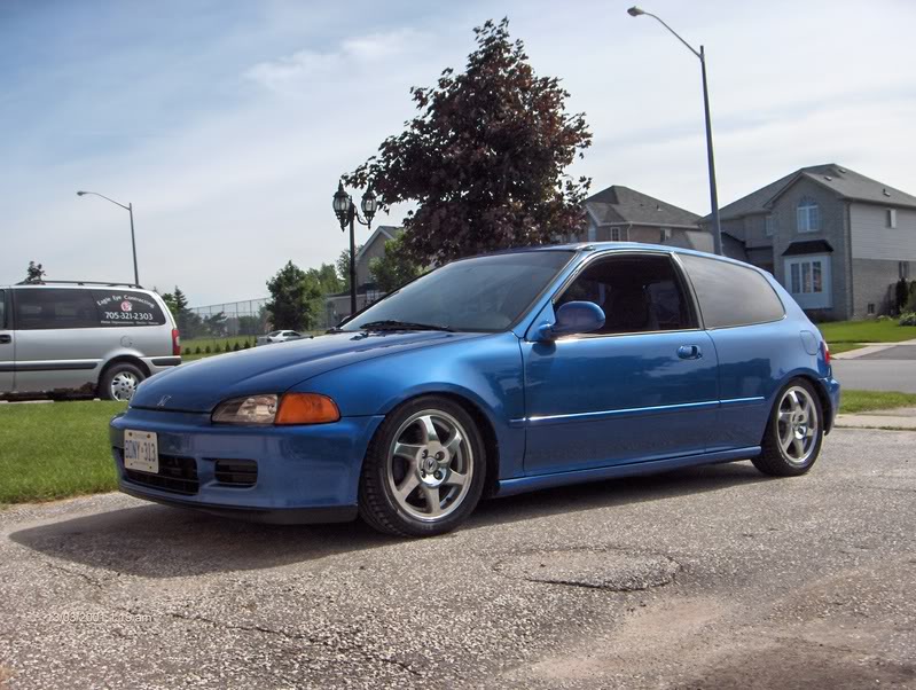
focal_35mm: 39
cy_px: 345
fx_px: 1034
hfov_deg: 47.8
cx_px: 458
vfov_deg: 36.9
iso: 100
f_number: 4.8
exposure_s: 1/862
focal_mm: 8
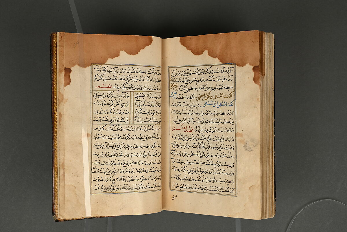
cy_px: 116
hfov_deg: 35.1
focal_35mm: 57
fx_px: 549
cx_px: 174
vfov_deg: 23.8
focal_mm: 57
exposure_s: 1/30
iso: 250
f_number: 13
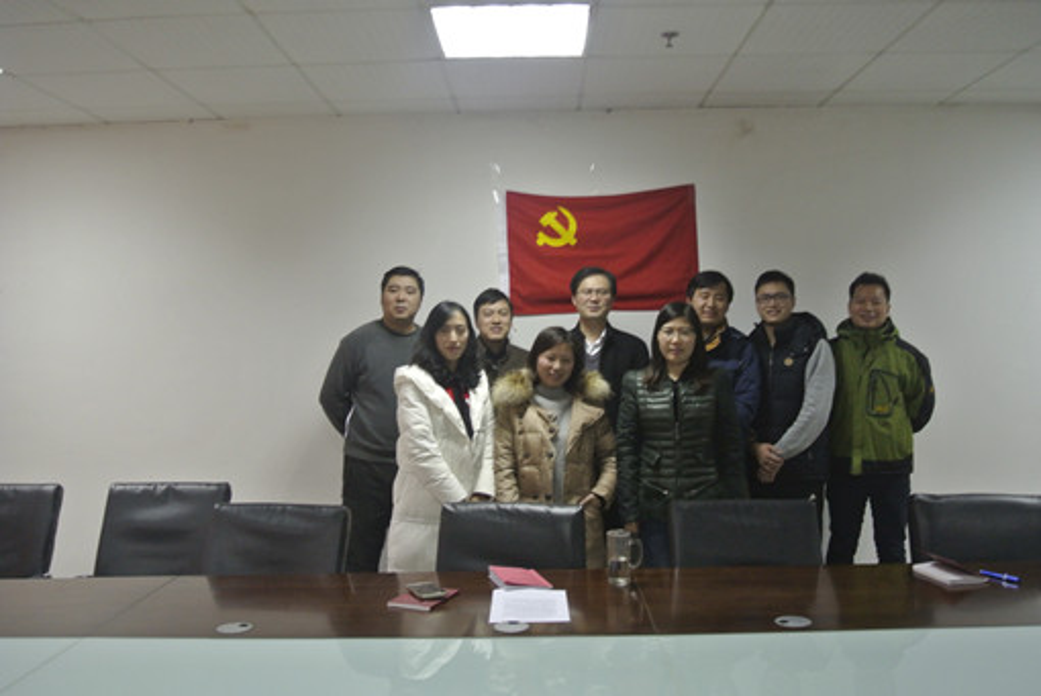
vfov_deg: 41.2
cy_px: 348
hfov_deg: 58.7
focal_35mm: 32
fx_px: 926
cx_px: 520
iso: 640
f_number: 3.8
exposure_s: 1/30
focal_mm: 12.2
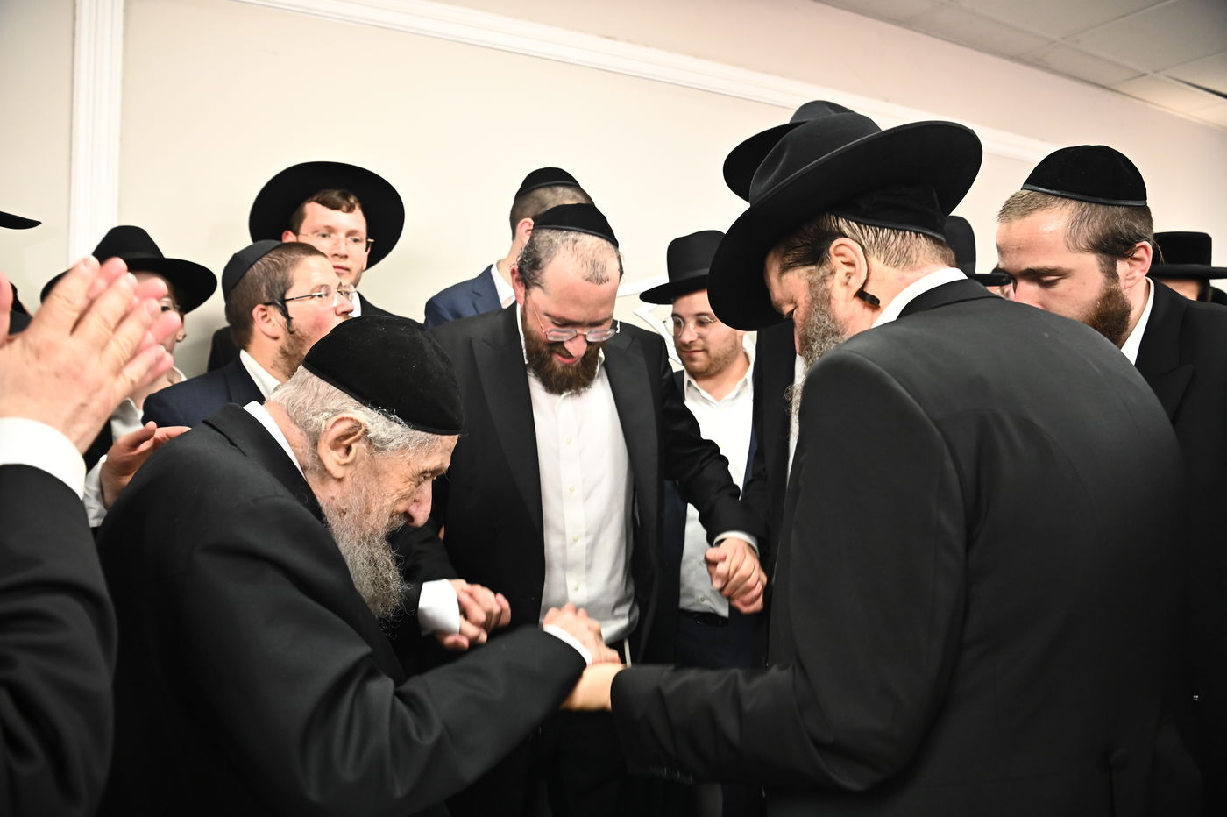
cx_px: 614
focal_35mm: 24
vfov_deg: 53.1
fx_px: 818
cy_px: 408
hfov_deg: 73.8
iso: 3200
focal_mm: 24
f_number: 4
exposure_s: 1/200
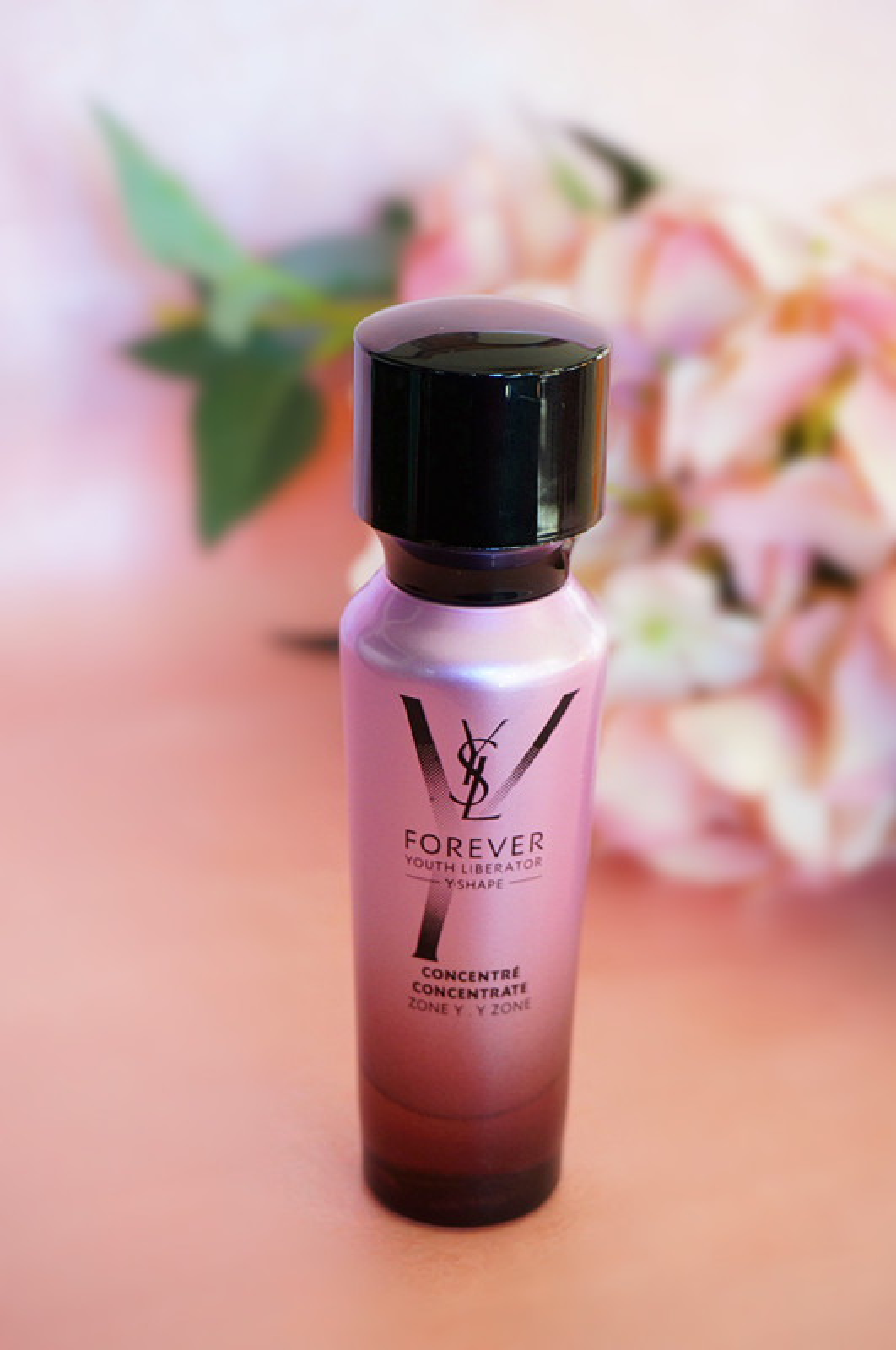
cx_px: 448
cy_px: 675
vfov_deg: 30.6
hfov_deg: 20.6
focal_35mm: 66
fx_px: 2471
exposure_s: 1/13
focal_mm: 44
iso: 400
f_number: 5.6
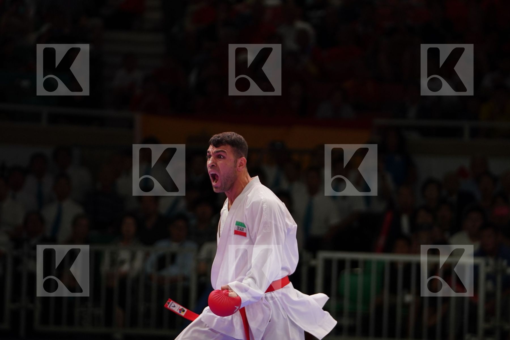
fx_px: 3485
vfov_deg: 5.6
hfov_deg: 8.4
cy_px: 170
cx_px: 255
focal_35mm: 246
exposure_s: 1/1000
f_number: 2.8
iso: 800
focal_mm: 164
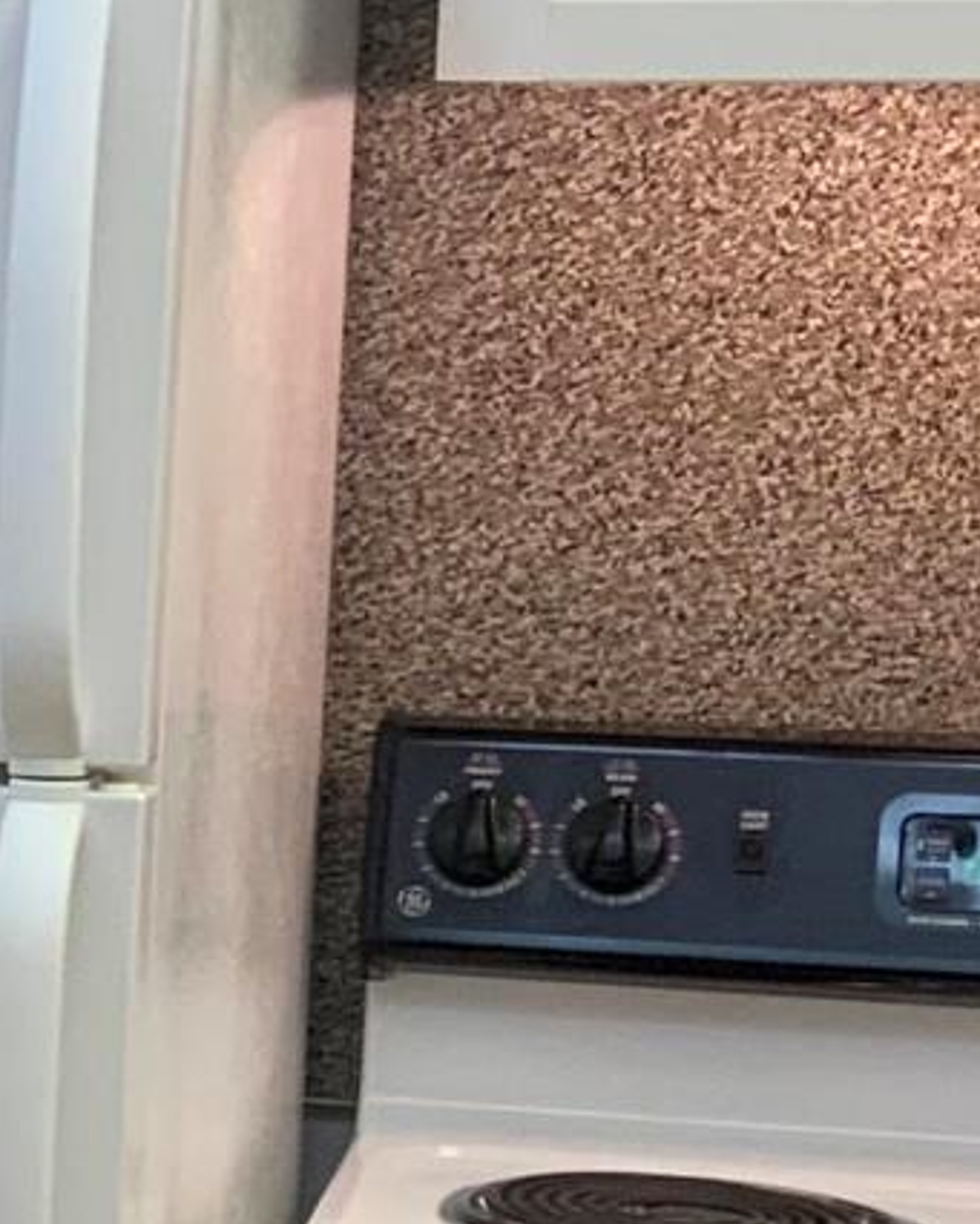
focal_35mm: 136
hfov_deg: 10.2
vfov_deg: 14.1
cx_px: -1198
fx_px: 4929
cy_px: 1006
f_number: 1.8
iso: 64
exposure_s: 1/120
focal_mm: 3
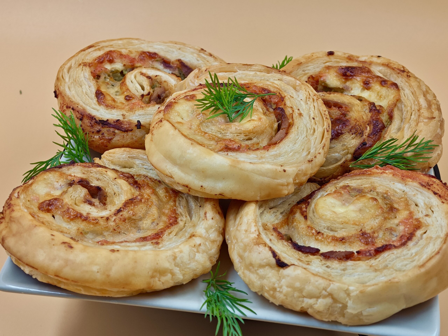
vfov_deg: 24.4
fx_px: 777
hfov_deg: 32.2
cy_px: 168
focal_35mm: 60
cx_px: 224
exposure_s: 1/100
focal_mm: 9
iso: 125
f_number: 2
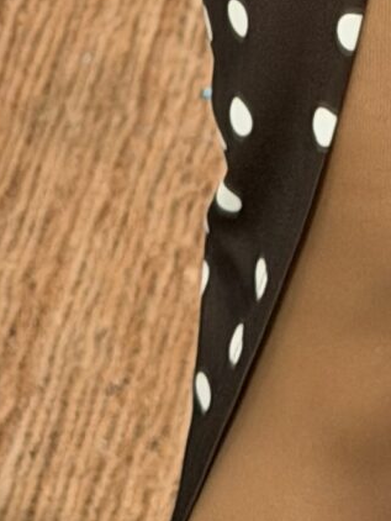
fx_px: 4378
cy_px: -996
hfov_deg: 5.0
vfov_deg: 6.3
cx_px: 766
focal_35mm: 291
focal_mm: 6.76
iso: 100
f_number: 1.78
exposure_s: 1/100
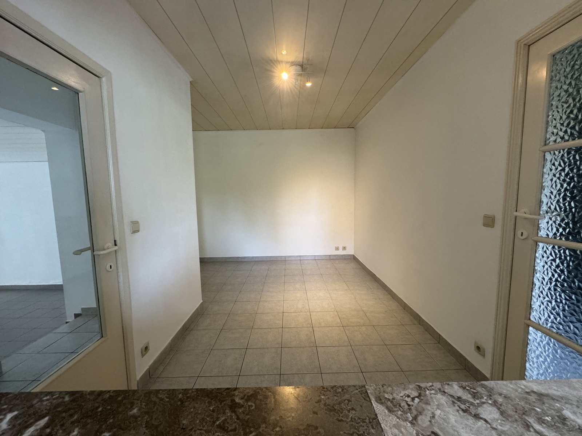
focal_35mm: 14
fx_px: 235
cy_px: 218
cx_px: 291
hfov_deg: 102.1
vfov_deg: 85.7
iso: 320
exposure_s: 1/100
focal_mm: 2.22
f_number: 2.2
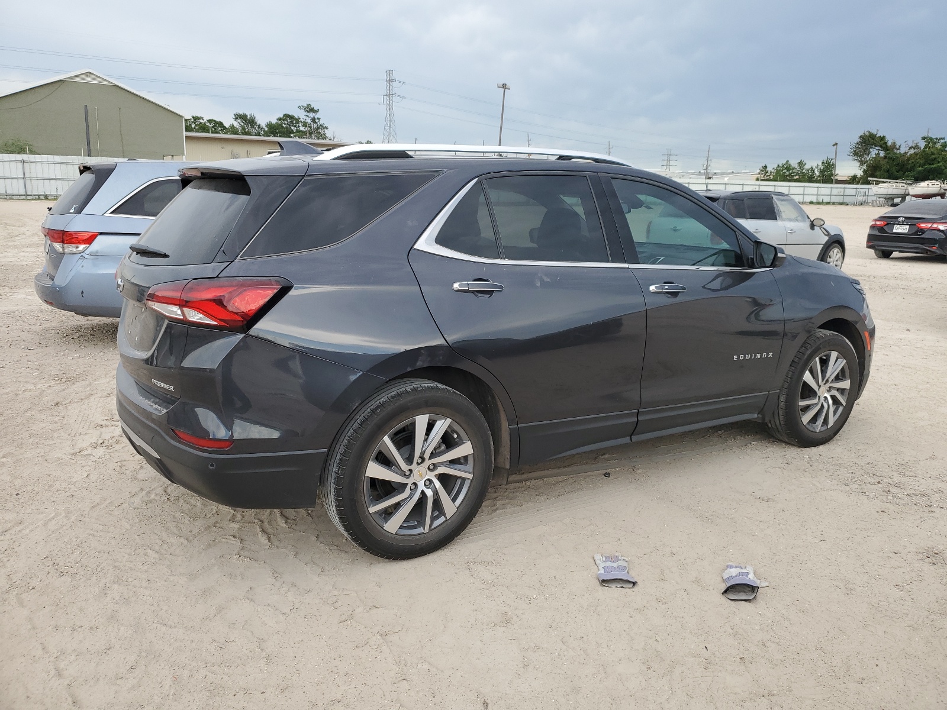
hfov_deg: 67.3
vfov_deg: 53.1
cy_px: 355
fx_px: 711
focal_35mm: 26
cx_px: 474
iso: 50
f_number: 1.5
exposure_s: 1/625
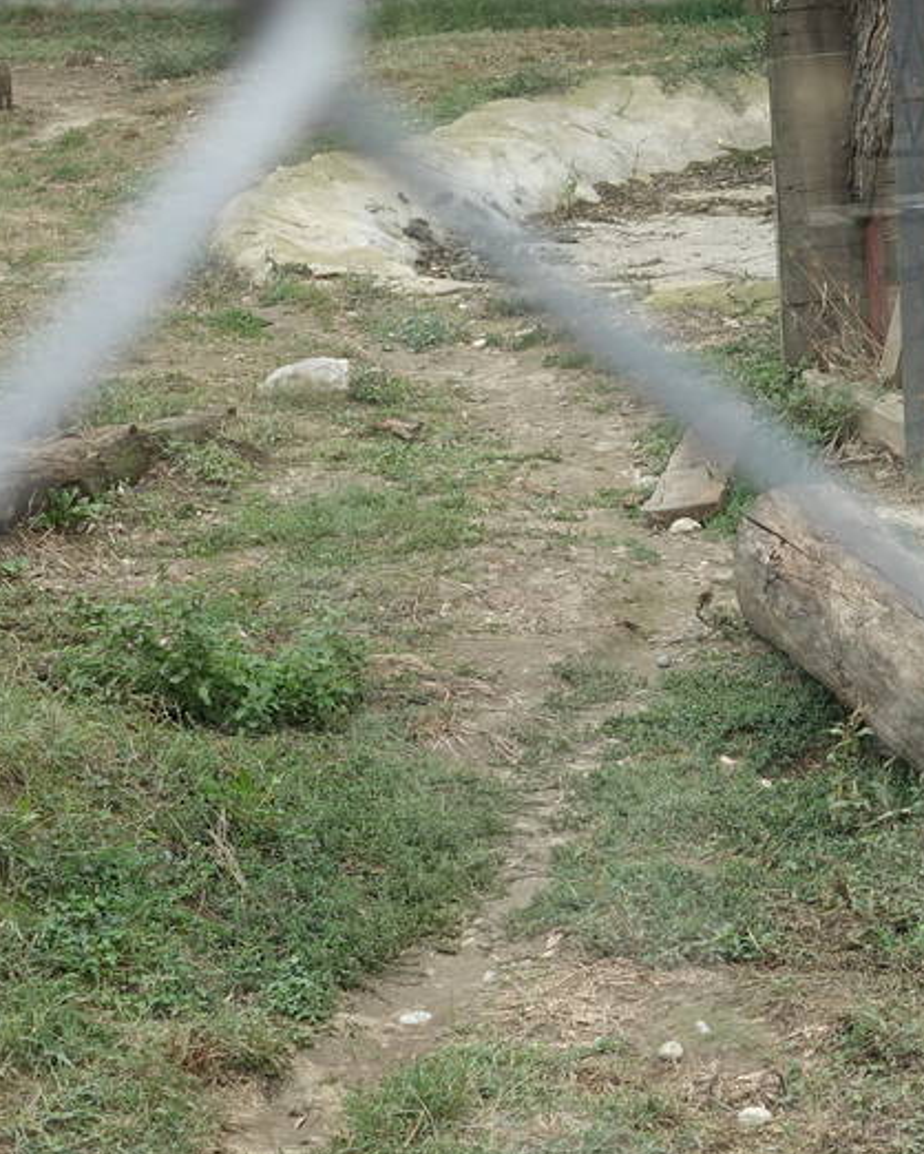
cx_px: 878
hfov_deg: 13.3
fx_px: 3929
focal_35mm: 115
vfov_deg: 16.4
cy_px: 28
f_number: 4
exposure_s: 1/125
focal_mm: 14.5
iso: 125
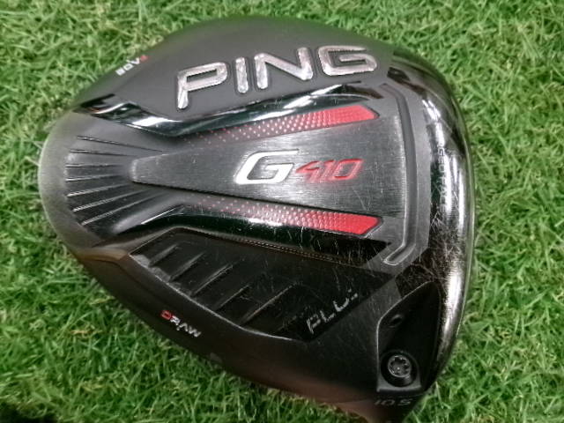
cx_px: 282
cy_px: 212
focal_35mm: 28
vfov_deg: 49.7
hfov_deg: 63.4
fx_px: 456
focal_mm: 5.1
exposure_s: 1/34
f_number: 3.9
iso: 800
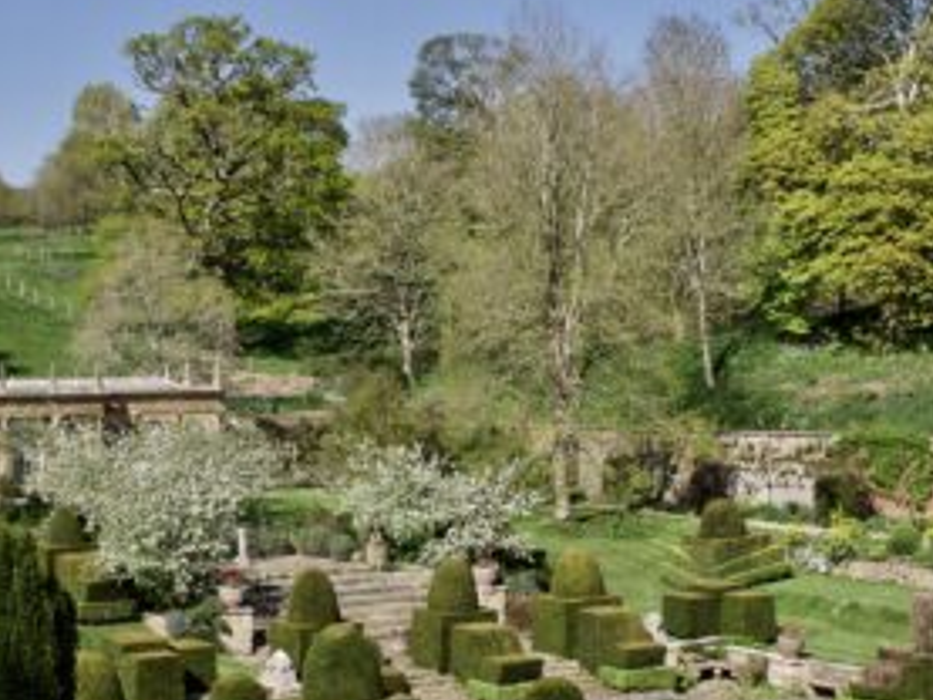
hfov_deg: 27.0
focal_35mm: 72
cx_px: 517
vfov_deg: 20.4
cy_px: 464
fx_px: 1941
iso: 200
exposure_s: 1/640
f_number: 9
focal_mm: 22
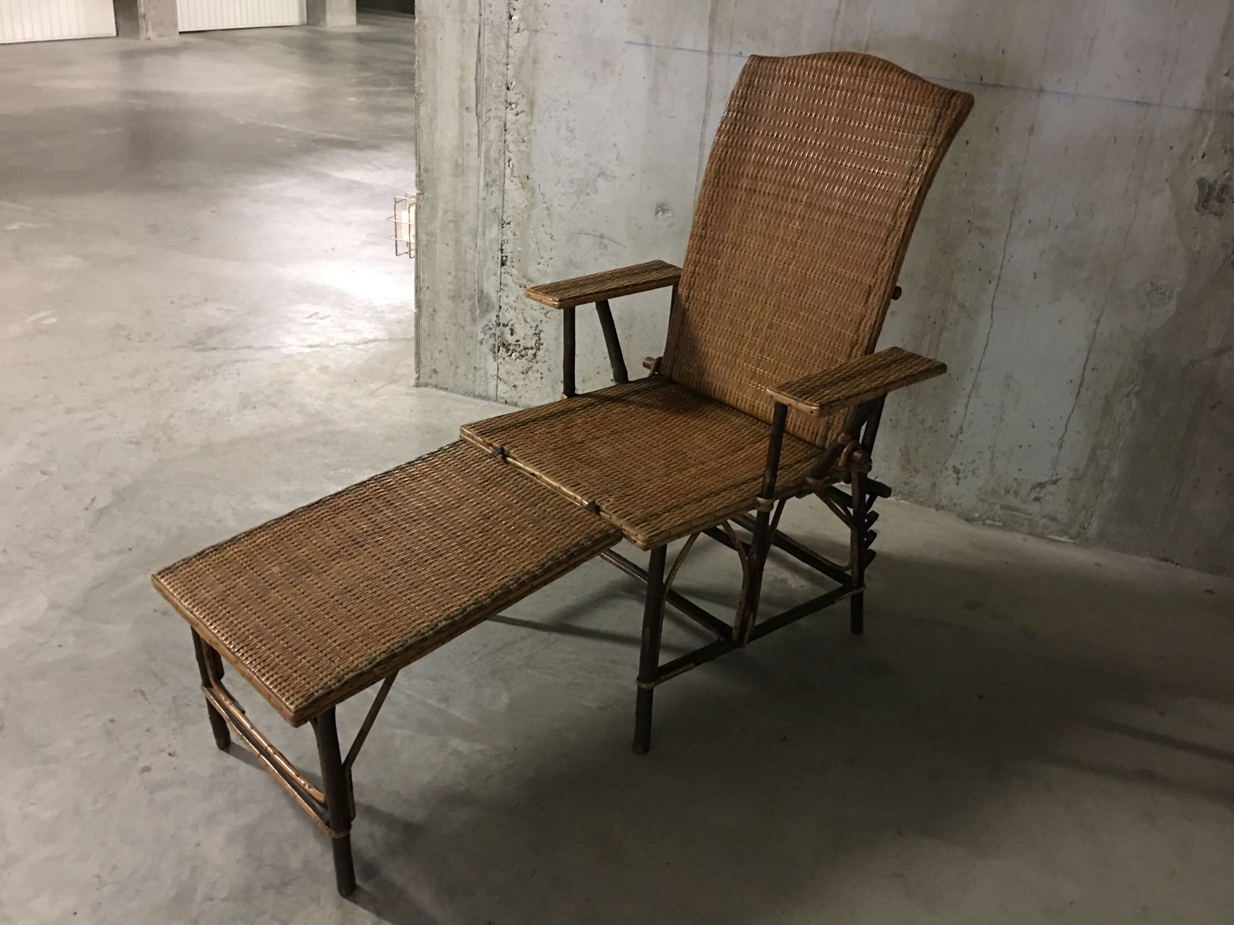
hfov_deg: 61.7
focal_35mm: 29
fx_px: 1034
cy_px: 462
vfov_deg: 48.2
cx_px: 617
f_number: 2.2
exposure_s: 1/4
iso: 125
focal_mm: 4.15
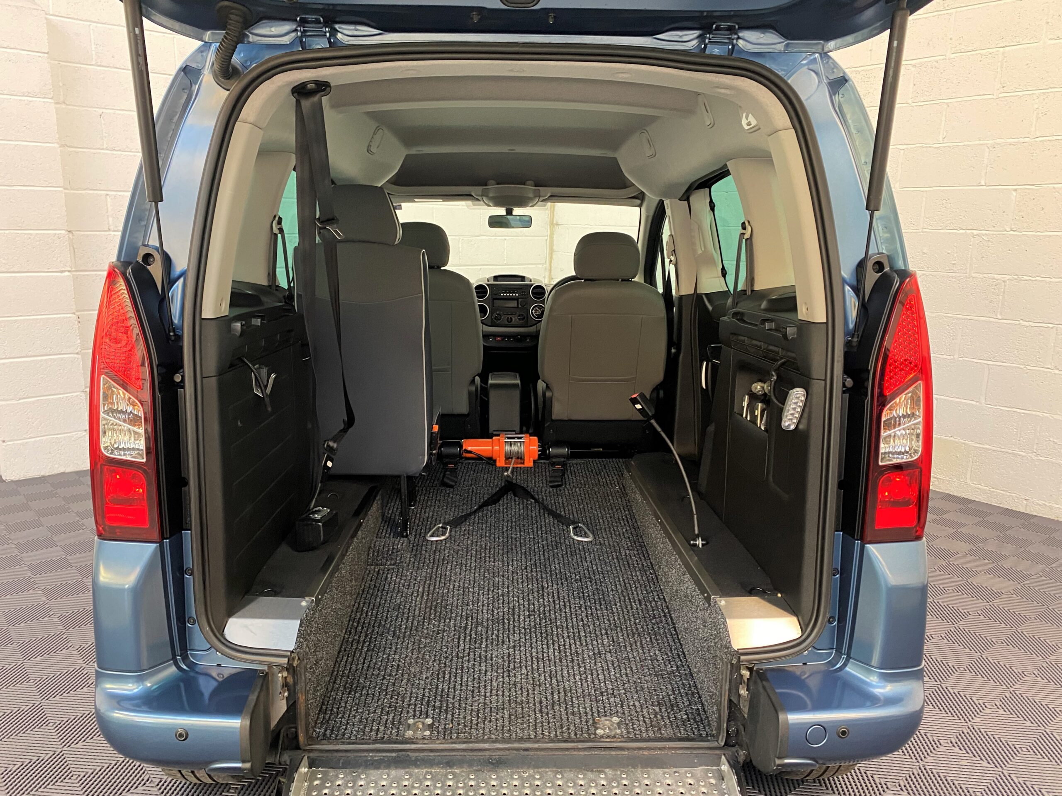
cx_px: 531
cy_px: 398
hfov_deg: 67.3
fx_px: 798
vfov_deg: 53.1
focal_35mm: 26
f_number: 1.8
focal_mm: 4.25
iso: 250
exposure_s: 1/50
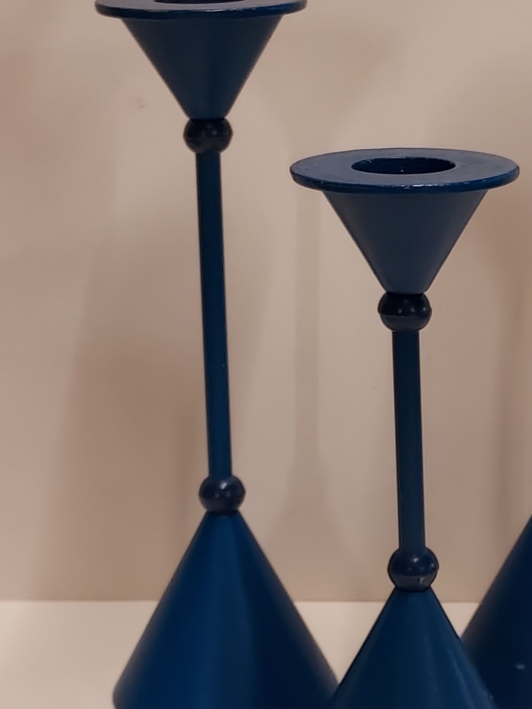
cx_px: 423
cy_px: 293
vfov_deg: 45.6
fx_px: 840
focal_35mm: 41
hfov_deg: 34.1
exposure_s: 1/50
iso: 250
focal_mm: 4.6
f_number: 1.8
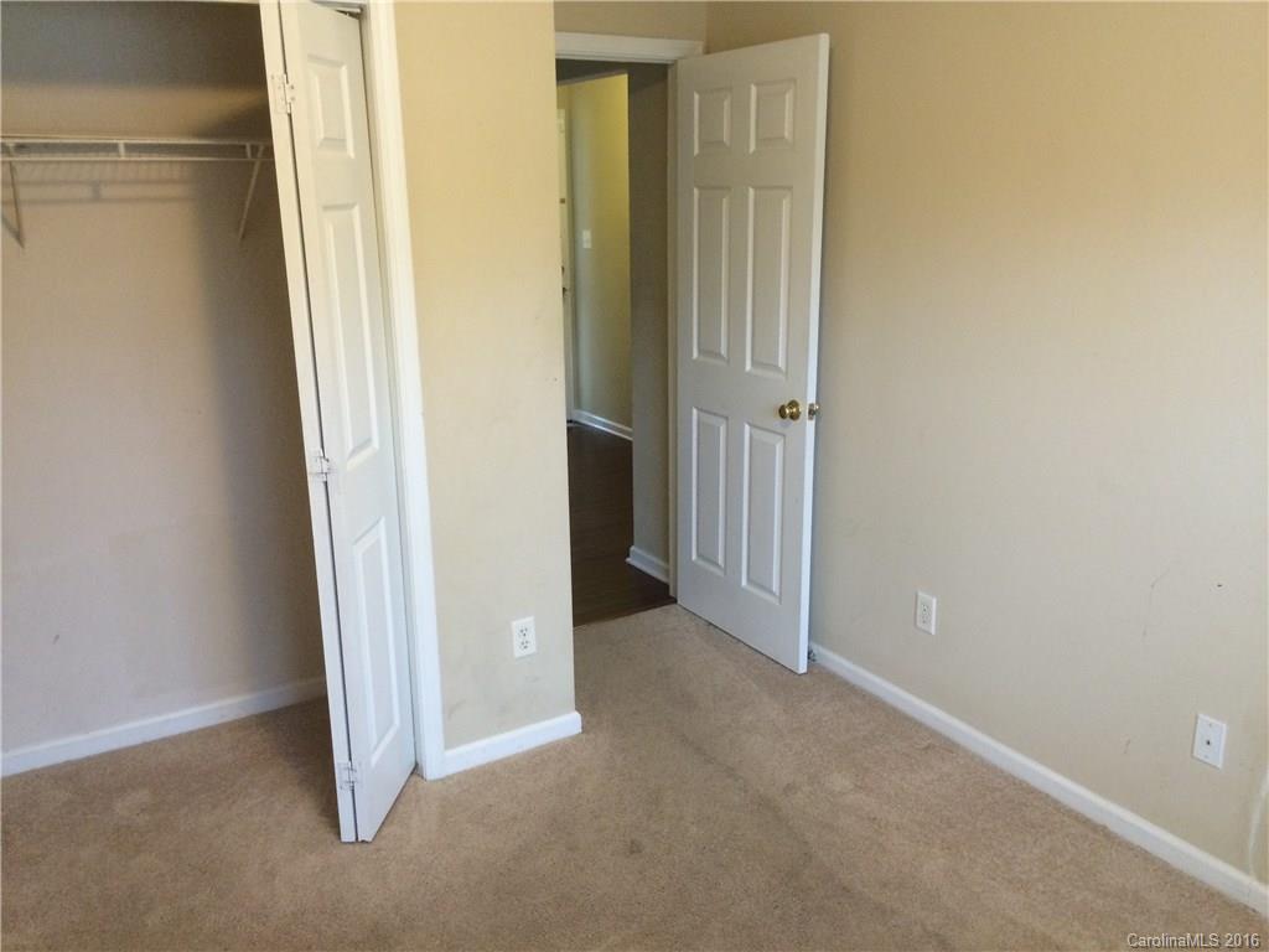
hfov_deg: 61.7
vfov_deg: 48.2
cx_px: 634
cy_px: 476
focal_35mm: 29
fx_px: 1063
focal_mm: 4.15
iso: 160
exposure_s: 1/30
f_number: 2.2
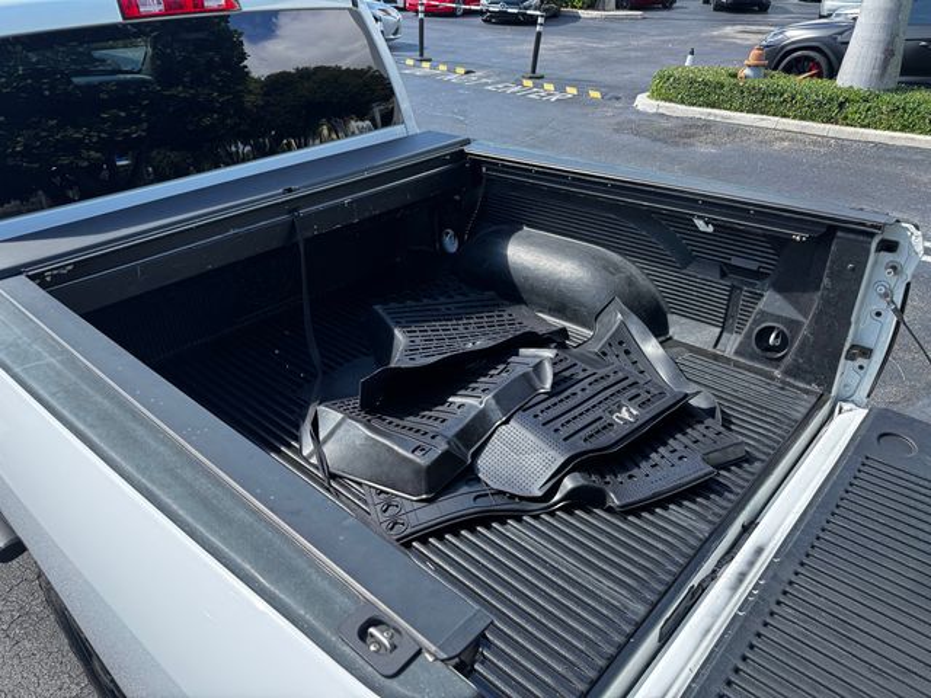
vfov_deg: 56.8
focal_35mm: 24
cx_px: 466
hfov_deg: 71.6
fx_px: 645
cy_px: 349
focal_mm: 6.76
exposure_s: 1/531
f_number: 1.78
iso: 80
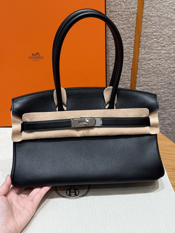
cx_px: 88
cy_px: 116
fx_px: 324
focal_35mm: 48
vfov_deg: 39.7
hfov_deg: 30.3
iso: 125
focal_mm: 6.76
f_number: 1.78
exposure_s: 1/100
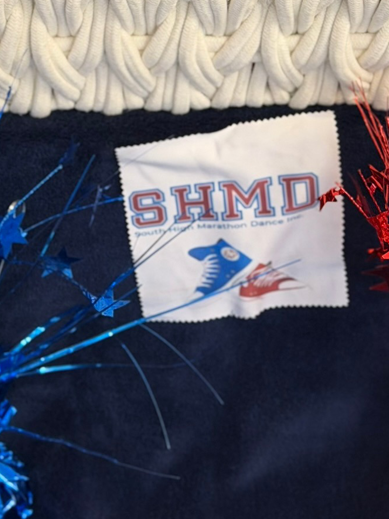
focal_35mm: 111
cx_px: 233
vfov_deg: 17.1
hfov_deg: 13.3
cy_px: -71
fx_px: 1664
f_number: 1.78
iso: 250
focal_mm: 6.76
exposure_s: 1/60
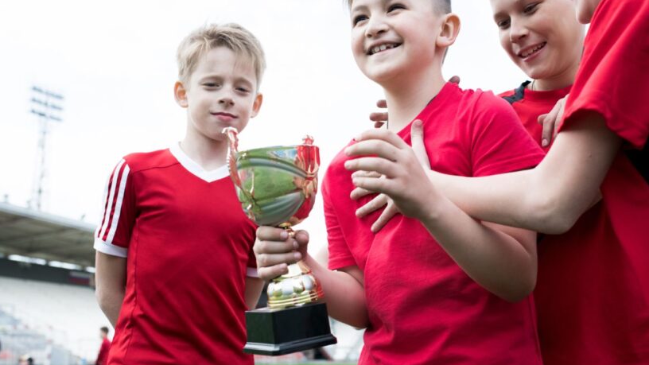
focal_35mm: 46
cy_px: 206
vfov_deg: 25.9
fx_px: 792
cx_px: 369
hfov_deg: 44.5
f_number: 5
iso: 640
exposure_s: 1/2000
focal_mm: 35
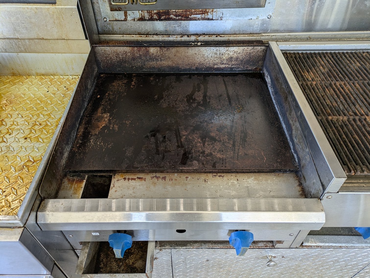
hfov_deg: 69.4
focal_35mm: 25
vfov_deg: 54.9
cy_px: 139
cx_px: 185
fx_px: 267
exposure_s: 1/60
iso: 58
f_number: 1.89
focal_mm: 5.43
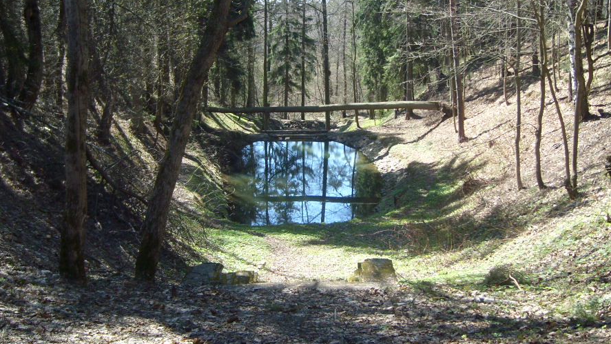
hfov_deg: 46.4
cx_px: 330
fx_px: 713
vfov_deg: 27.1
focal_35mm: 44
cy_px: 145
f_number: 2.8
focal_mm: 5.8
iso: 50
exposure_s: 1/250
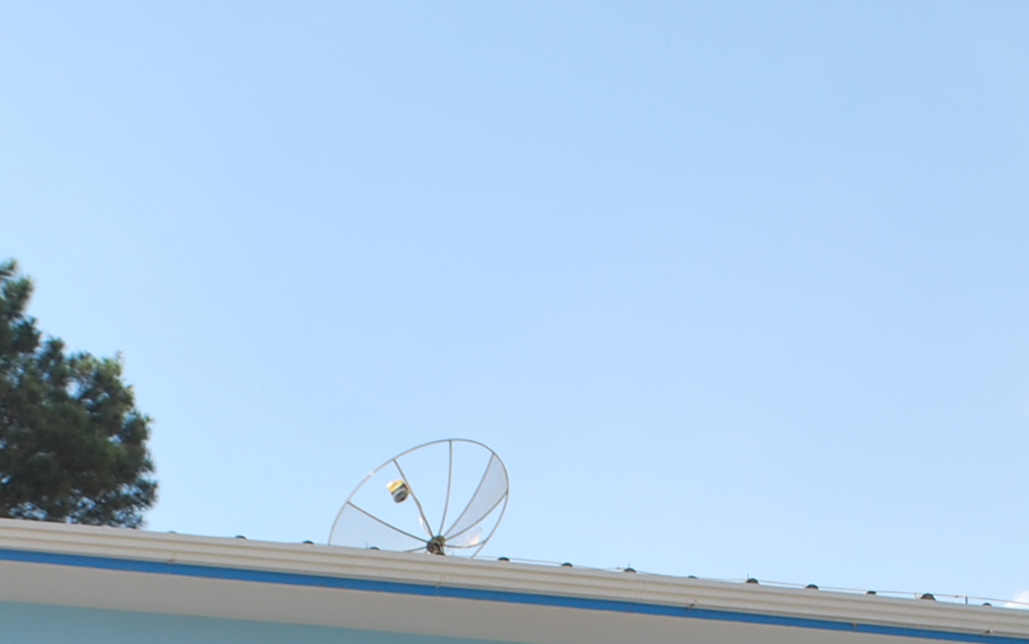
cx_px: 372
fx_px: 3366
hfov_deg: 17.4
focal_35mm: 120
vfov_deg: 10.6
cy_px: 915
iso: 100
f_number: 7.1
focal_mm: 26
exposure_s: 1/200
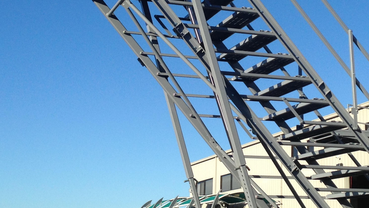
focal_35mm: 79
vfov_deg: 15.3
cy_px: 73
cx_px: 226
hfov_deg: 26.8
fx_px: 773
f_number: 2.4
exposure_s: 1/1506
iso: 50
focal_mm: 4.12
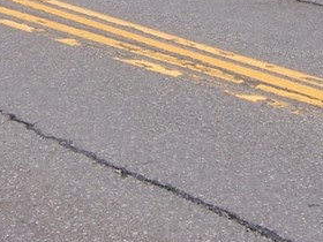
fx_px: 1670
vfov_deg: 8.0
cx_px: 159
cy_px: -190
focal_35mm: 179
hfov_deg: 11.0
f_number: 4
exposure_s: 1/1000
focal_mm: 8.2
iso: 80
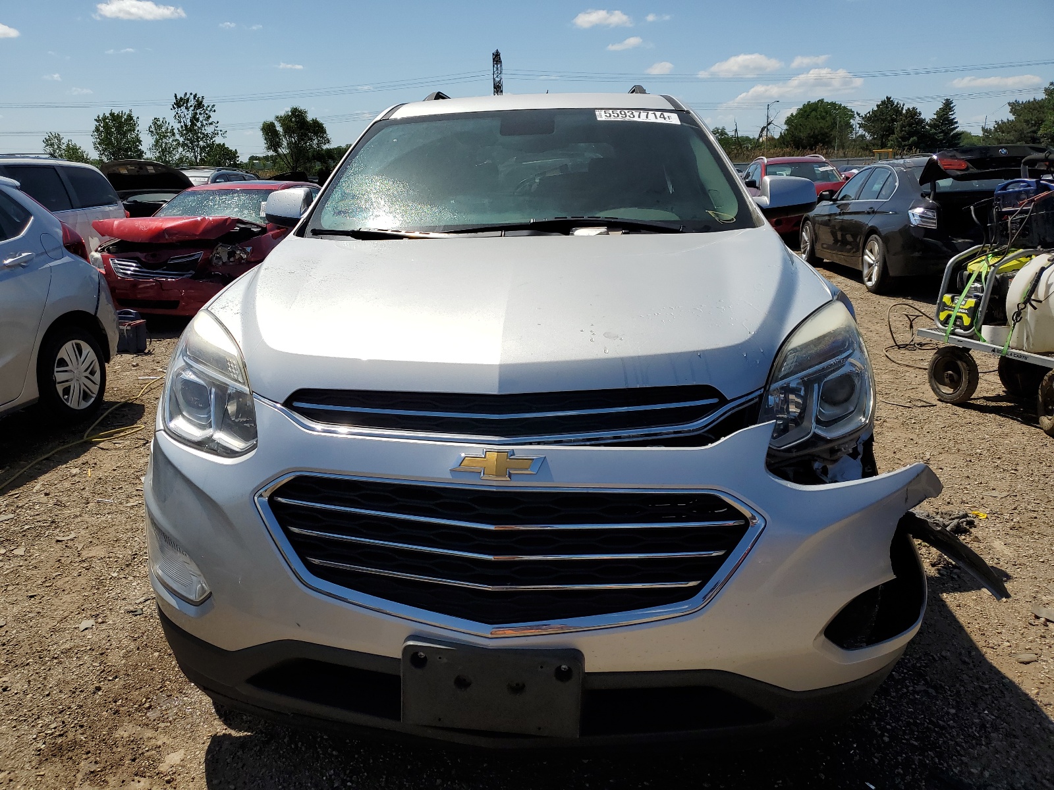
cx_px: 527
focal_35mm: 26
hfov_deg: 67.3
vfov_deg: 53.1
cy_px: 395
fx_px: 792
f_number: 1.5
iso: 50
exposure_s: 1/10000
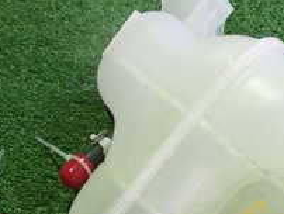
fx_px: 731
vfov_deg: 16.1
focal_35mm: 89
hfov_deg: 21.7
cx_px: 52
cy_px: 237
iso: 320
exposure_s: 1/30
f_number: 2.3
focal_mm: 5.4
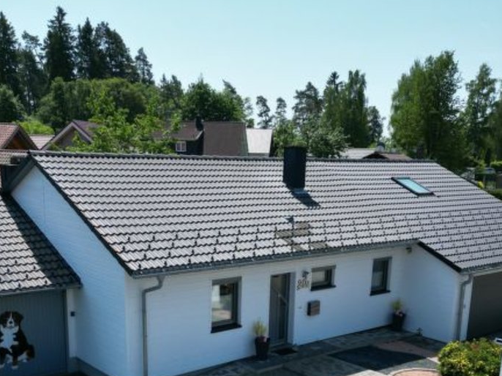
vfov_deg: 33.2
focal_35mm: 42
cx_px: 247
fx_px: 609
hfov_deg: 44.8
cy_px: 311
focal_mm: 6.72
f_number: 1.7
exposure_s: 1/3200
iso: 150
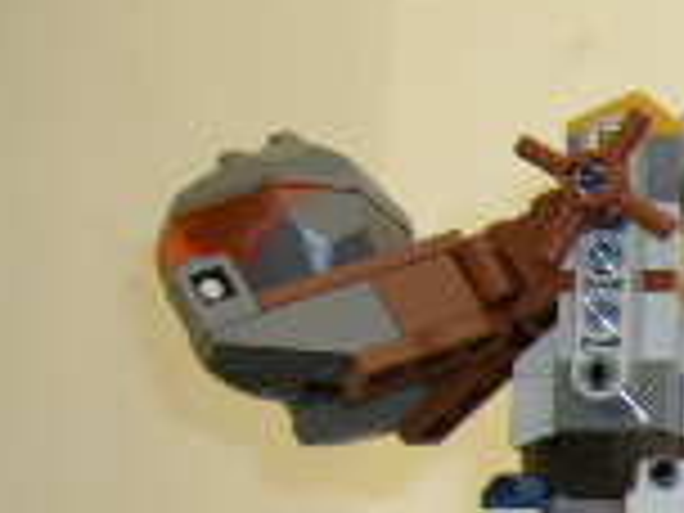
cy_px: 734
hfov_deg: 11.9
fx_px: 2905
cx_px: 1413
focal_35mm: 147
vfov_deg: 9.8
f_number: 2.8
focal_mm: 5.8
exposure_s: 1/10
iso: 80
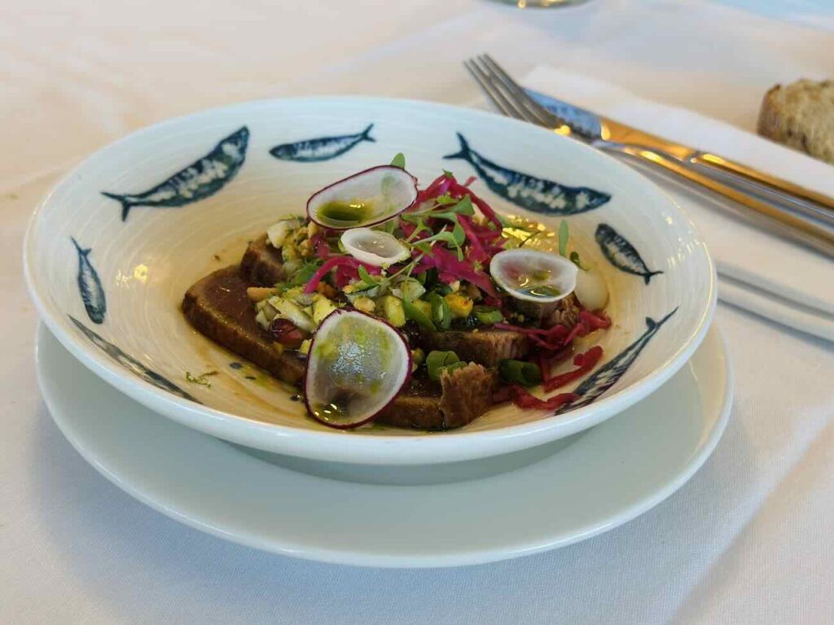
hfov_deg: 39.7
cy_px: 312
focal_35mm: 48
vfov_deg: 30.3
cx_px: 417
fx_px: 1156
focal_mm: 6.86
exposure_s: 1/104
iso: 64
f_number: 1.78
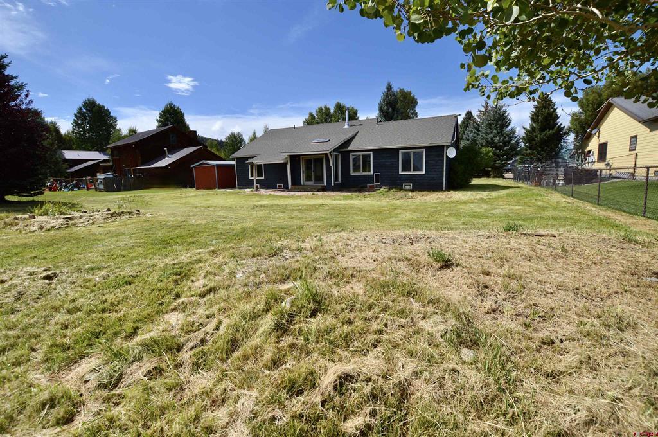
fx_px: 274
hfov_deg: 100.5
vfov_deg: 77.2
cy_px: 218
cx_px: 329
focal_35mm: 15
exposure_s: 1/320
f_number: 9
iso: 100
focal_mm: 10
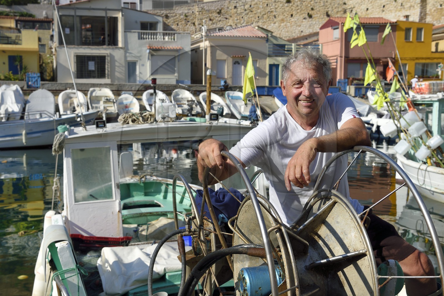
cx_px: 222
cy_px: 148
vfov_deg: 30.5
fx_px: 543
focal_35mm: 44
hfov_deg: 44.5
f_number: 9
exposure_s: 1/640
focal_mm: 44
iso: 200
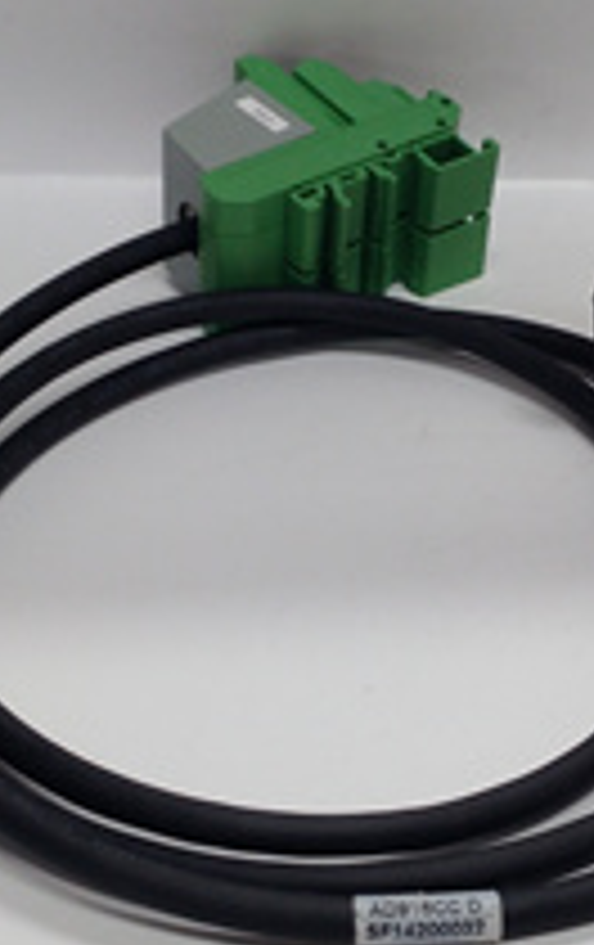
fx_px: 1754
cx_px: 400
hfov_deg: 19.2
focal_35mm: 68
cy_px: 443
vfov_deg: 30.1
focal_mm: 3.79
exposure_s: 1/33
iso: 107
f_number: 2
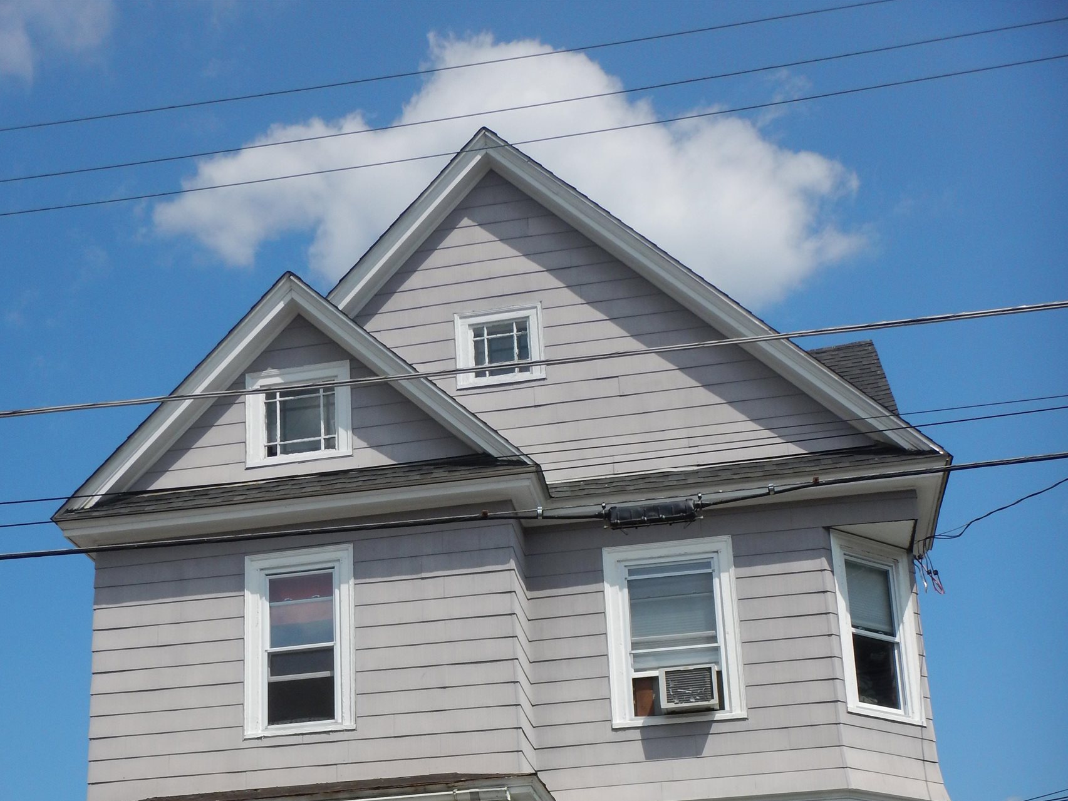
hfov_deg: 38.2
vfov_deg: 28.0
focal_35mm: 50
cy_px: 720
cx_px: 531
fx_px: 1543
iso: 125
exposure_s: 1/1500
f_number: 4.2
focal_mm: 6.6
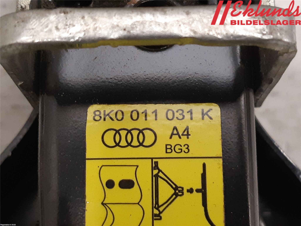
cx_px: 150
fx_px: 226
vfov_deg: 53.1
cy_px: 113
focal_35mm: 26
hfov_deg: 67.3
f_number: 1.7
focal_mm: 3.93
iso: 200
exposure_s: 1/33
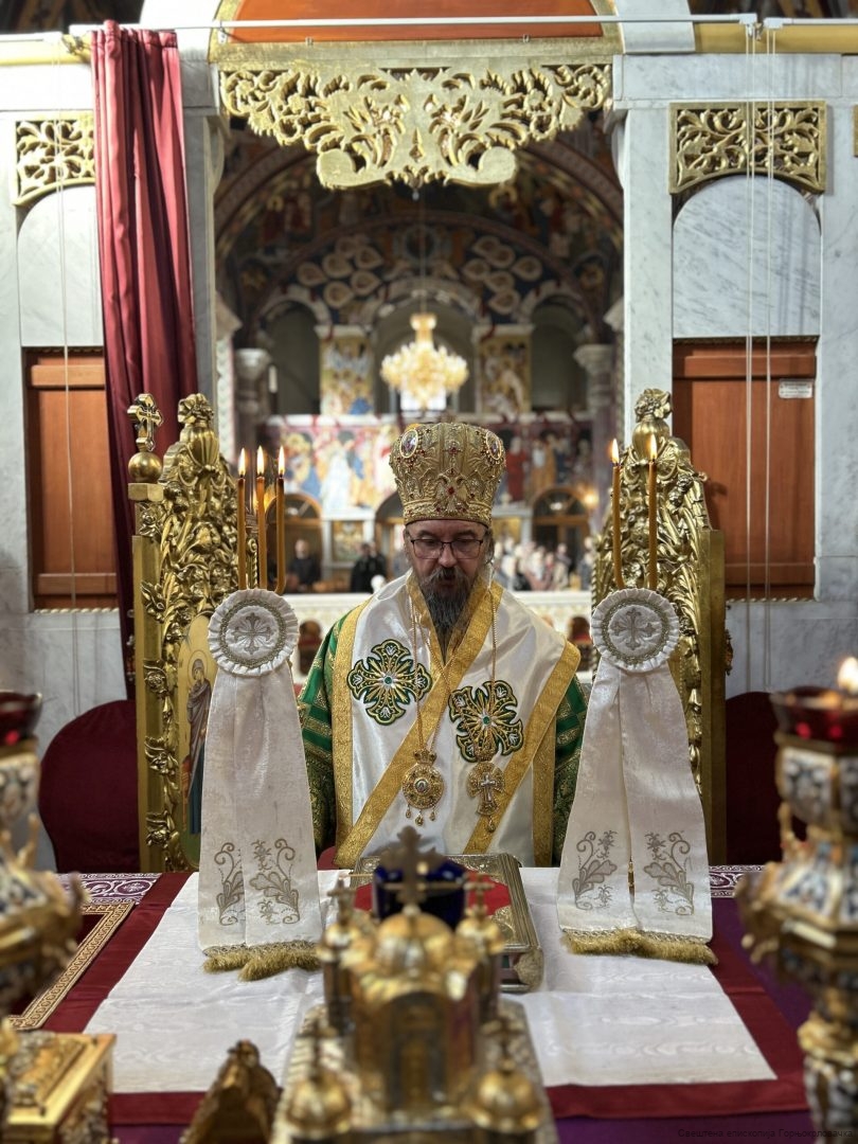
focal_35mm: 26
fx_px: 859
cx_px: 429
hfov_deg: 53.1
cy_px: 572
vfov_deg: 67.3
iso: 125
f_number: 1.5
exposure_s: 1/100
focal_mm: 5.7
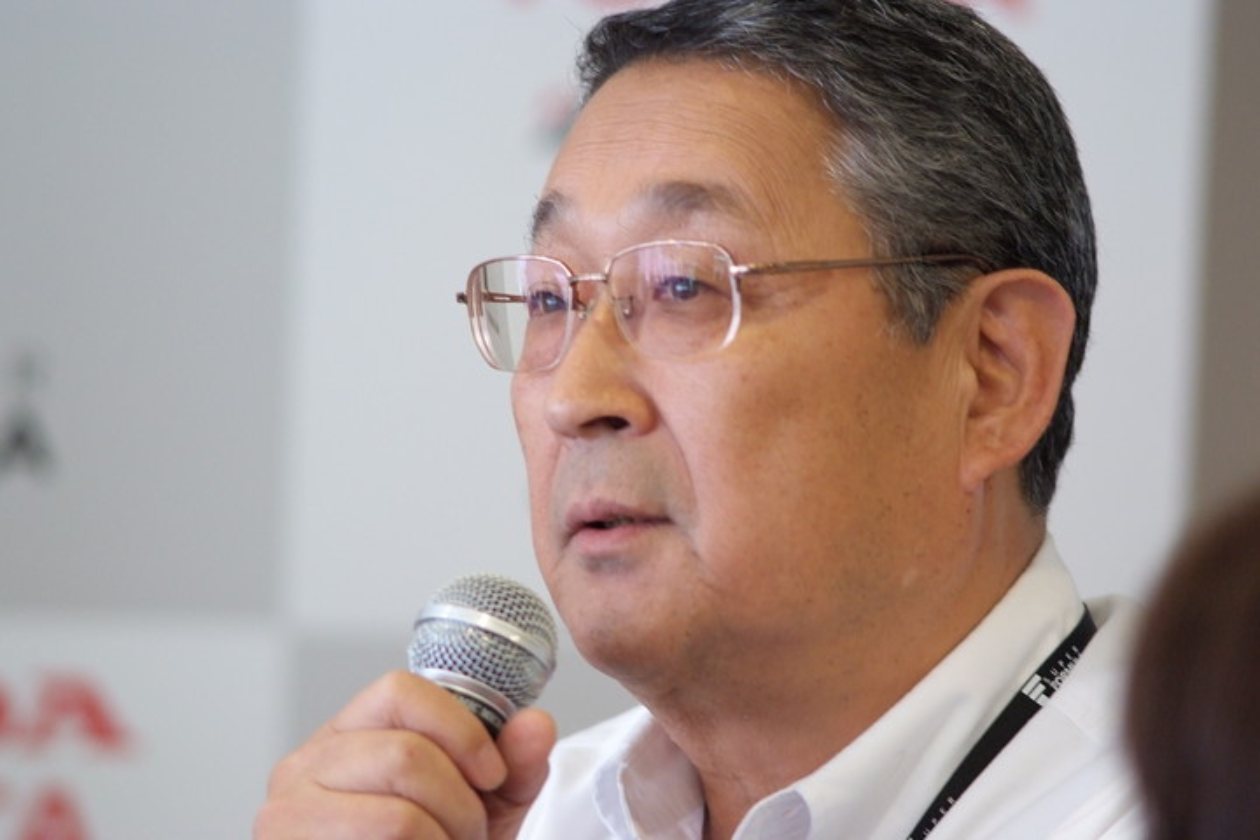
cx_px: 630
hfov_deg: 7.6
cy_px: 420
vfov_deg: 5.1
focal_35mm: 270
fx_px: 9449
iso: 1600
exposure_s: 1/125
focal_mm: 180
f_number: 2.8
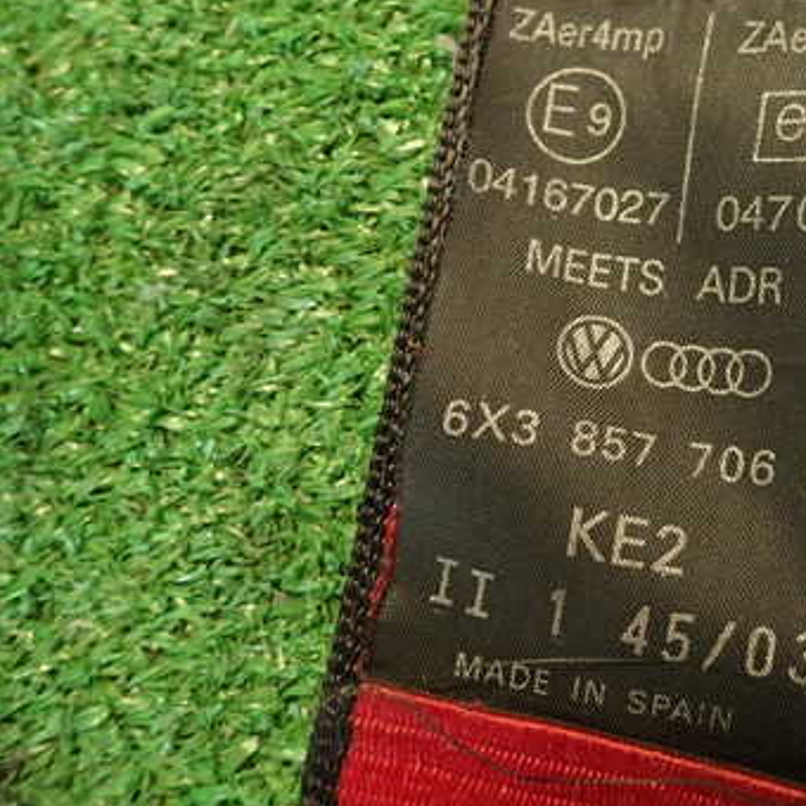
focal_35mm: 39
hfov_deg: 41.7
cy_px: 356
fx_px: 1027
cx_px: 595
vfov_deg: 42.8
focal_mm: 4.5
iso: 320
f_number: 2
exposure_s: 1/30
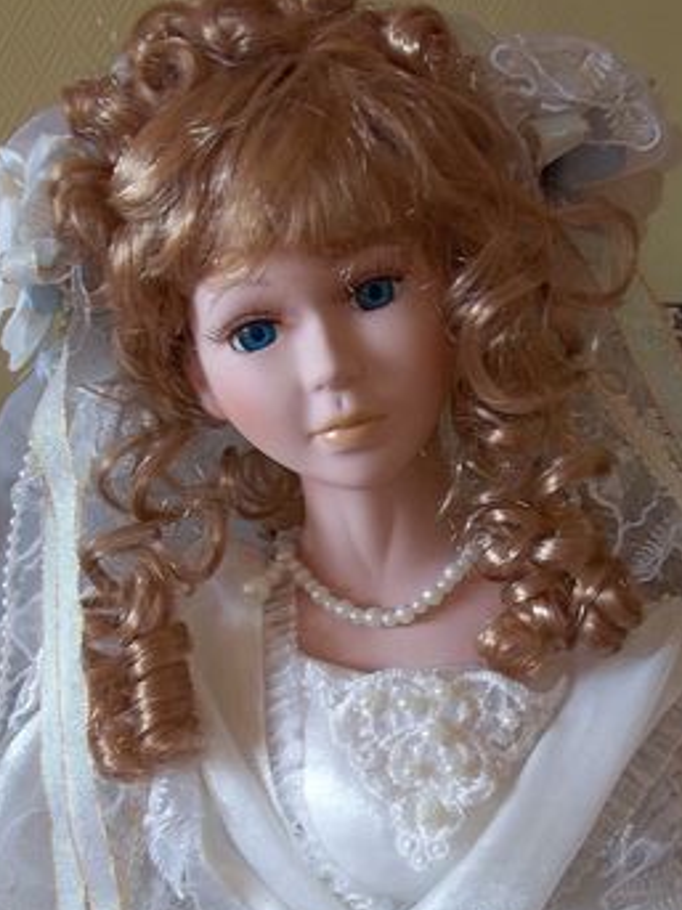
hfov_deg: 26.1
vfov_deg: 33.7
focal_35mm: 56
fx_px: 1472
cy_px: 679
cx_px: 353
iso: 80
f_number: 2.9
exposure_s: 1/100
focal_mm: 5.7
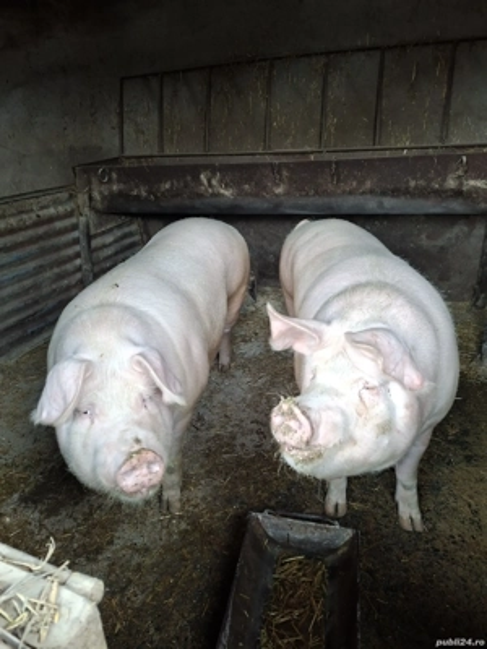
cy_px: 324
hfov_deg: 58.9
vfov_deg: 73.9
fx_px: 431
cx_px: 244
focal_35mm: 23
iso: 250
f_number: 1.8
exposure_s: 1/100
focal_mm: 5.54
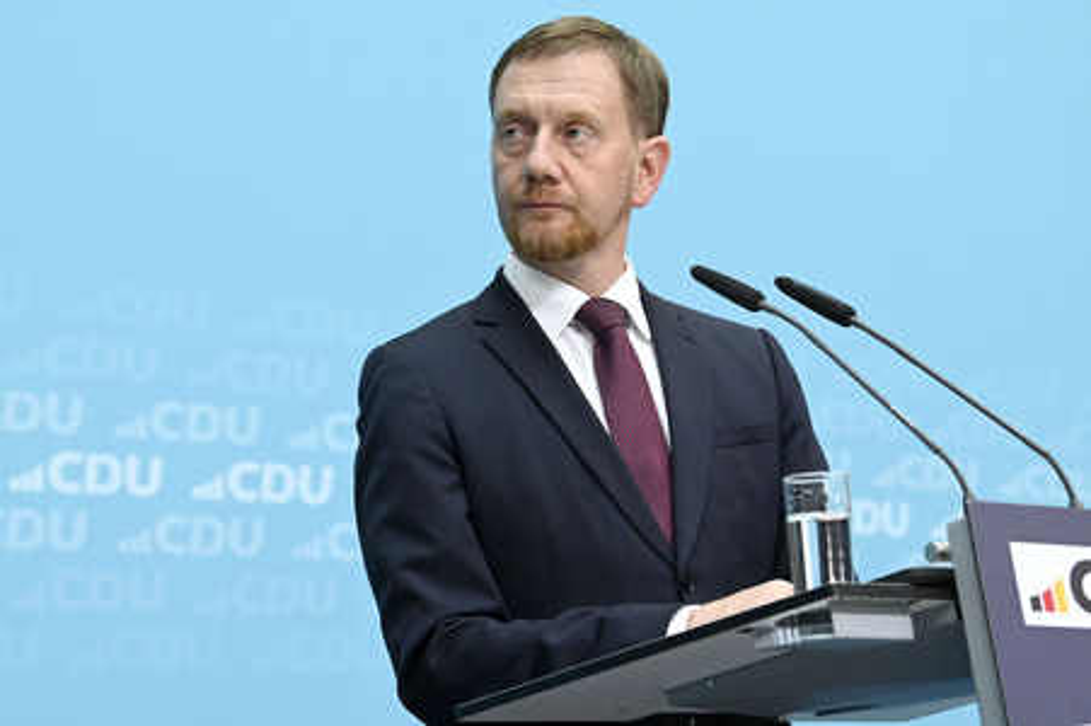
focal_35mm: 110
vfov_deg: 12.4
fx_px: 3331
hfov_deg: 18.6
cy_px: 363
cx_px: 546
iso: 4000
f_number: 5.6
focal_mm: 110
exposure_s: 1/500
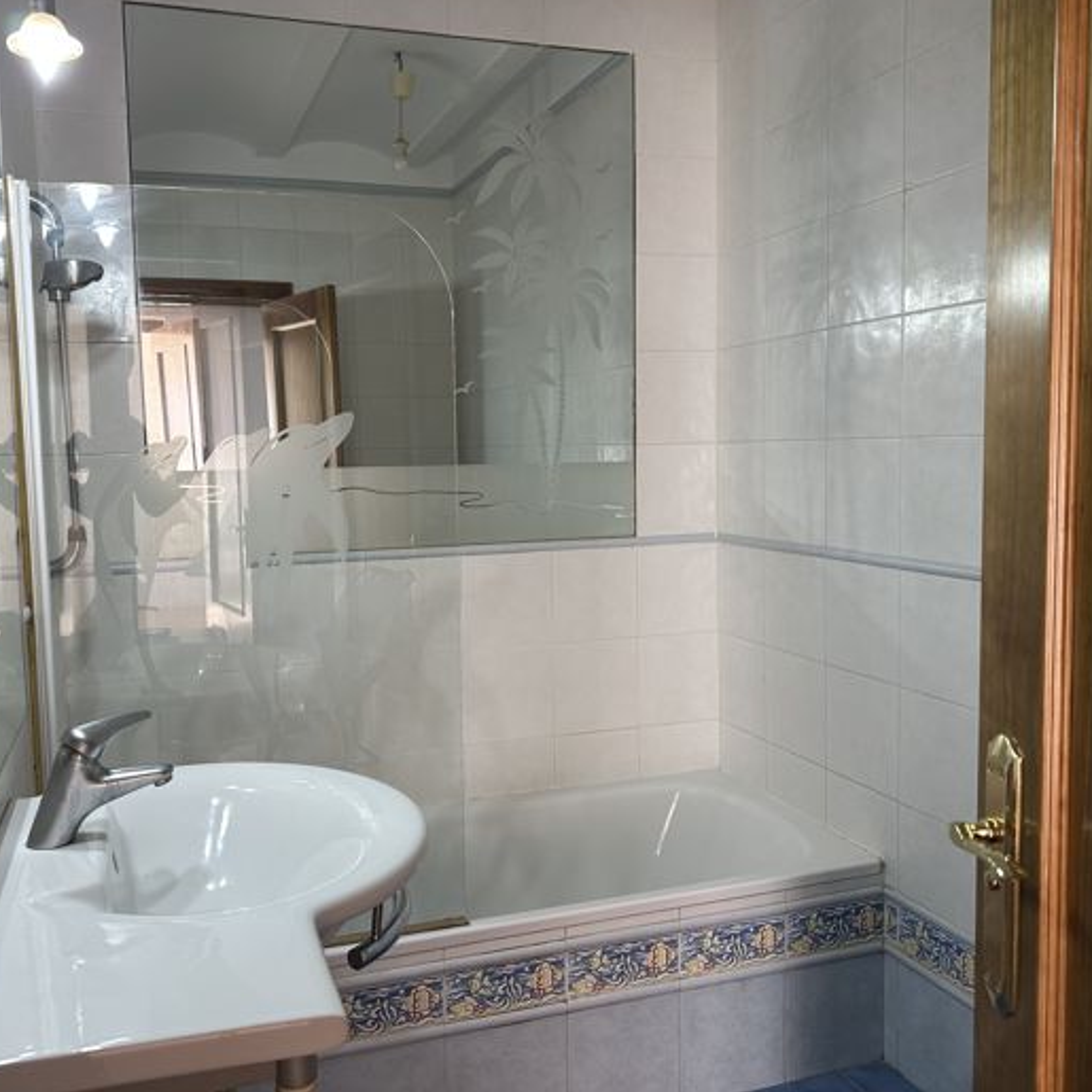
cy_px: 534
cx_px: 478
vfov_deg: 55.6
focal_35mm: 29
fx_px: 1035
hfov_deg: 55.5
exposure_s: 1/50
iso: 125
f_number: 1.78
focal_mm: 6.86
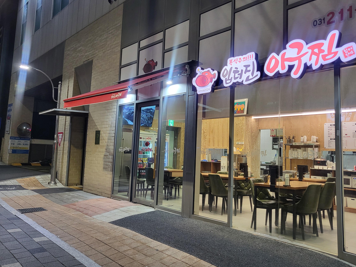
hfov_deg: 60.0
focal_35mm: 30
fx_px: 309
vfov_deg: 46.7
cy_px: 121
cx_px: 182
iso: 200
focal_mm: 4.25
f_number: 1.8
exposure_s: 1/60
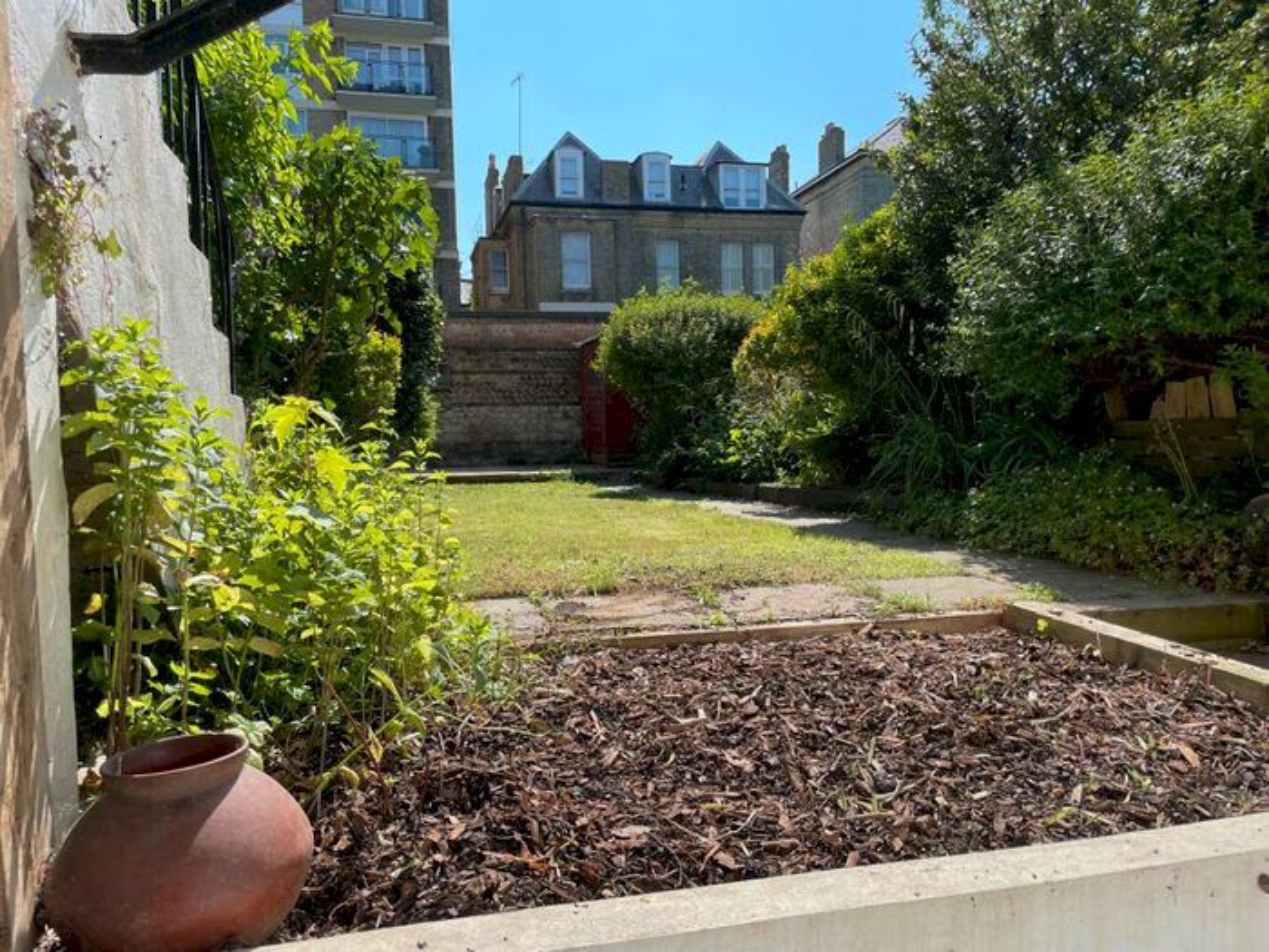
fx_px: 953
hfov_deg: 67.3
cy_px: 476
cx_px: 634
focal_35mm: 26
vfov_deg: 53.1
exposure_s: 1/2053
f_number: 1.6
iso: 32
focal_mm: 4.2
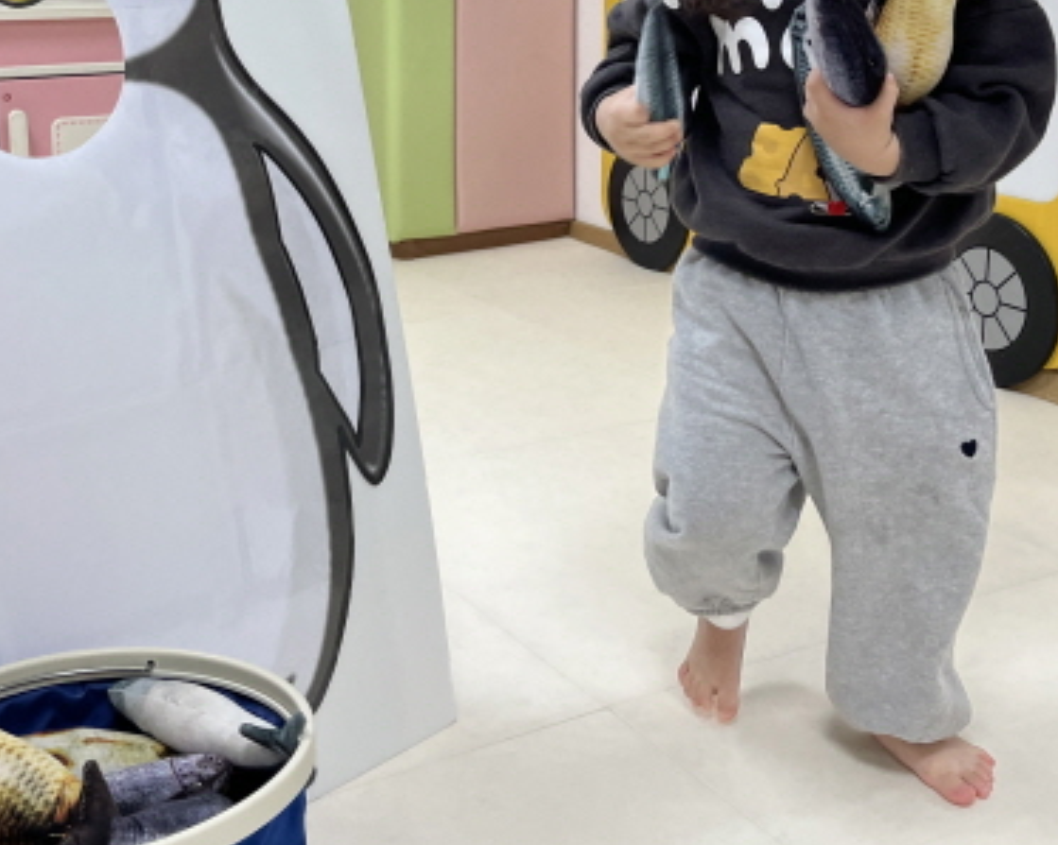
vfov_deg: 30.0
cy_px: 153
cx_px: 494
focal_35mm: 49
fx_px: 1534
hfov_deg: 38.0
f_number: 1.6
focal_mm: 5.1
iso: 64
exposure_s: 1/120
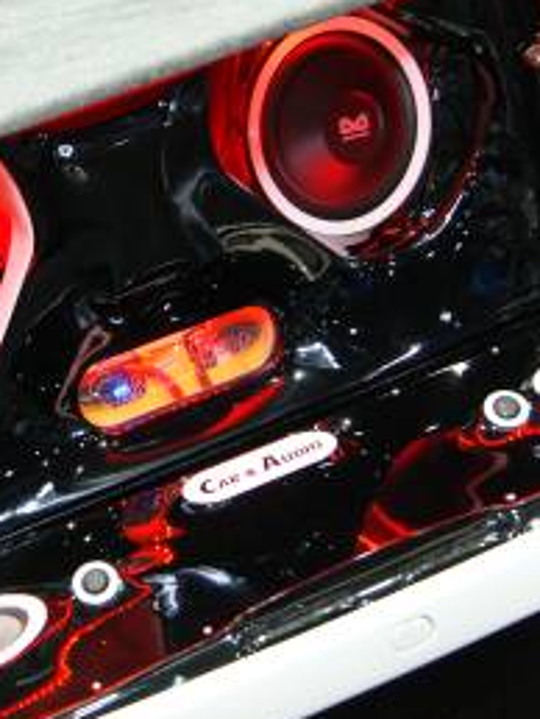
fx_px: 1391
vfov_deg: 28.9
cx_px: 89
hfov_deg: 21.6
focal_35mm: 67
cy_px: 281
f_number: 4
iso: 400
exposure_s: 1/10
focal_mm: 24
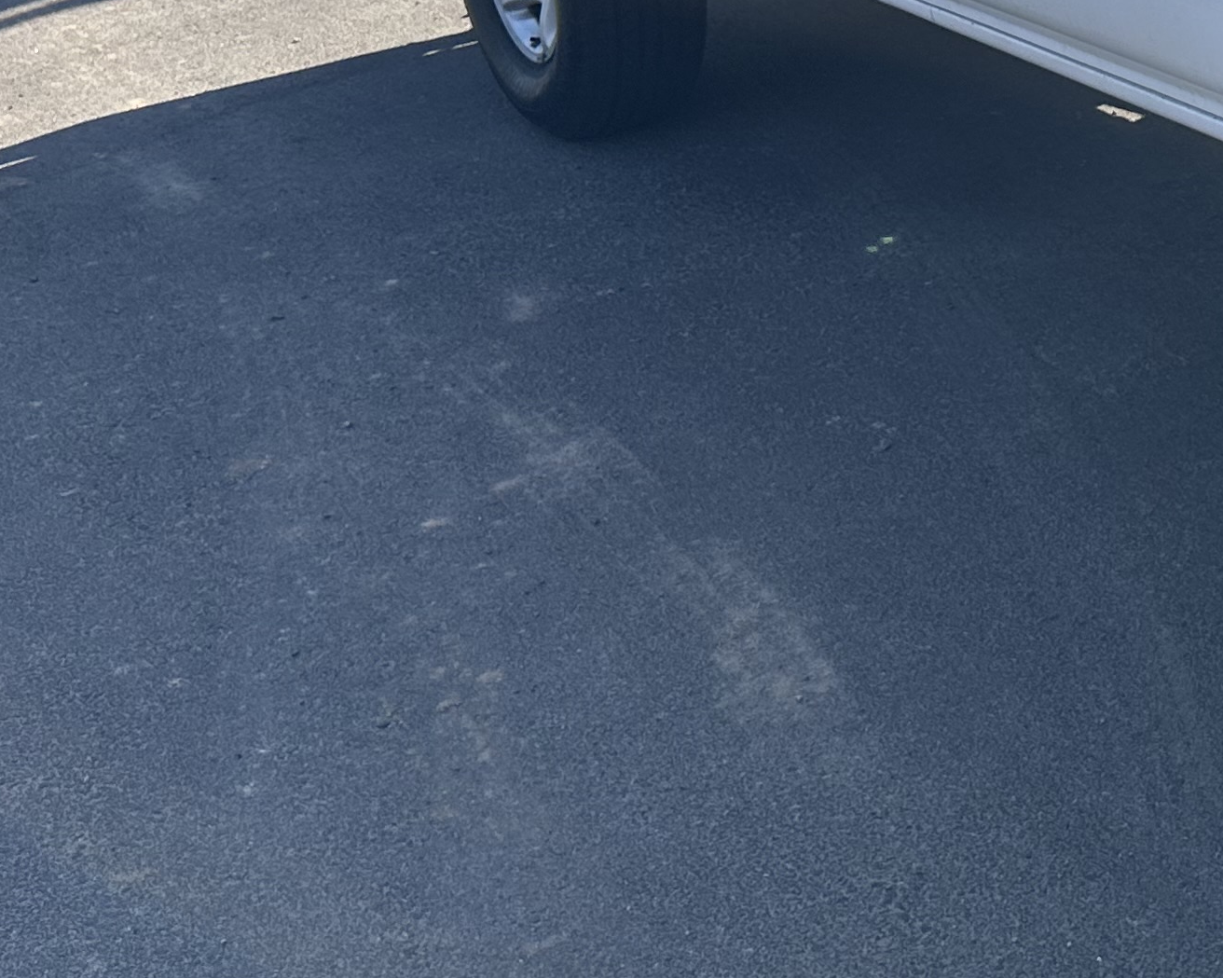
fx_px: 2606
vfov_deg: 20.5
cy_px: -41
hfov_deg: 23.4
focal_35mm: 72
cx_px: 1593
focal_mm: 6.86
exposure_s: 1/2882
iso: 80
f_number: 1.78
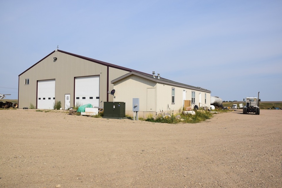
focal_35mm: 27
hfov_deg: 67.4
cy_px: 94
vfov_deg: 47.9
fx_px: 211
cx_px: 141
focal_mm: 18
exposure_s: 1/500
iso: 220
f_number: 11
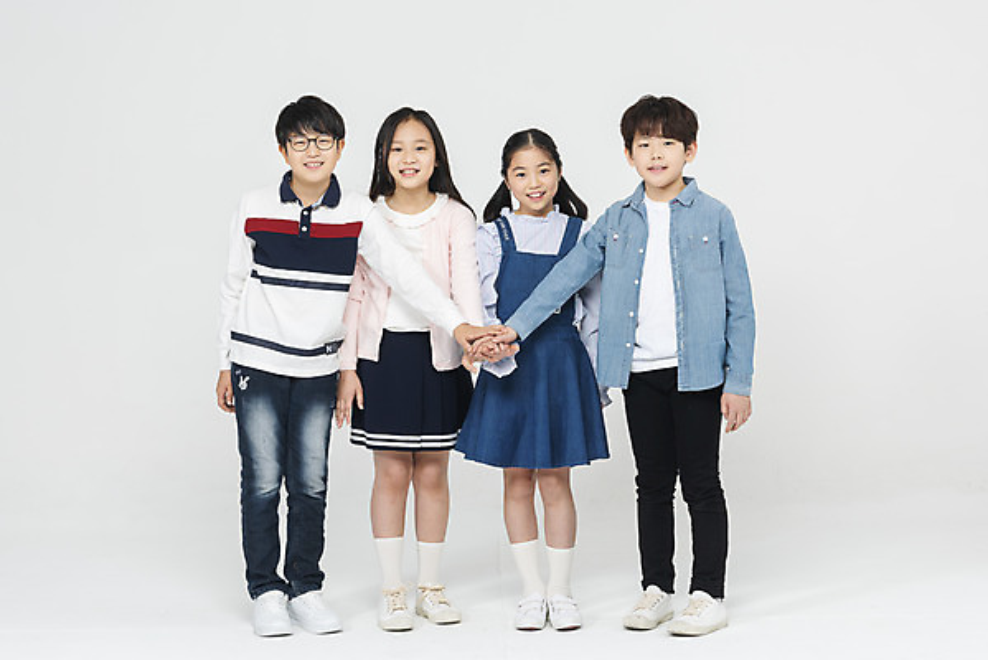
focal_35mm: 65
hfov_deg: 30.9
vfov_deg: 20.9
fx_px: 1785
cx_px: 494
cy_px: 330
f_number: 20
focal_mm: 65
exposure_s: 1/125
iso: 100
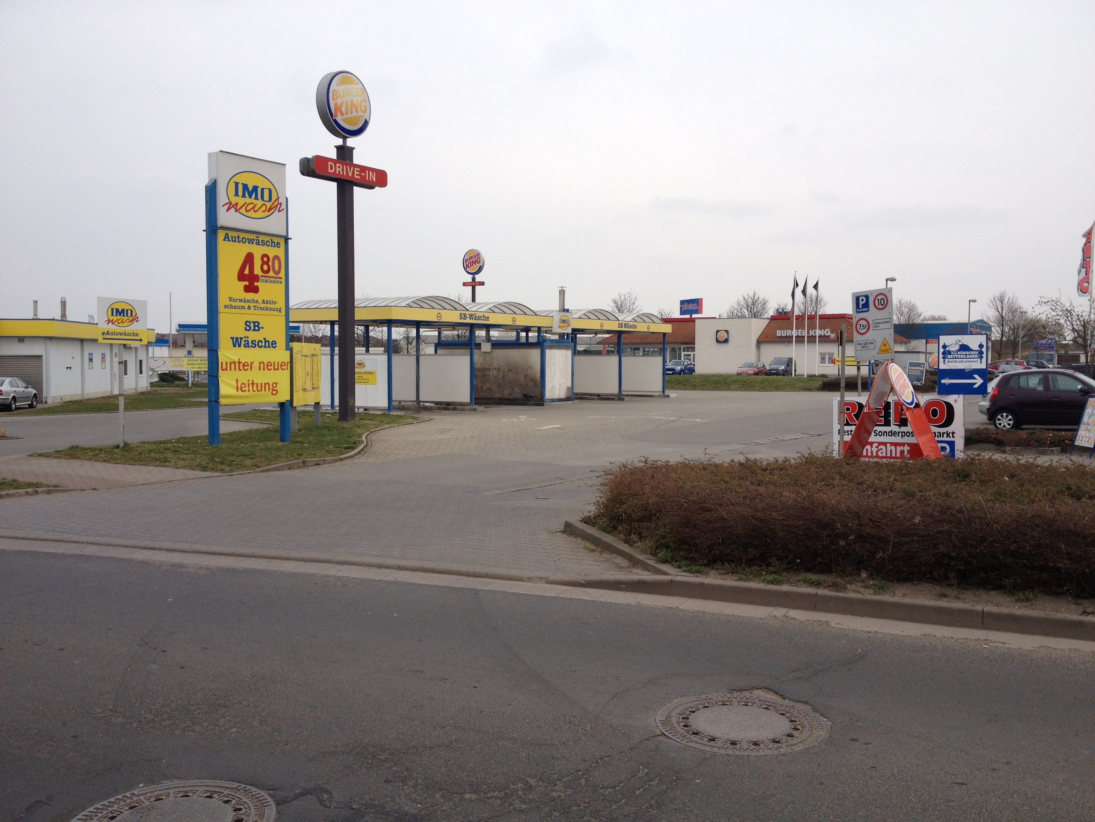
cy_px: 411
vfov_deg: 40.7
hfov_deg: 52.6
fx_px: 1107
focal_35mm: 35
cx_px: 548
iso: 64
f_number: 2.4
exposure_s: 1/1381
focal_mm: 4.28
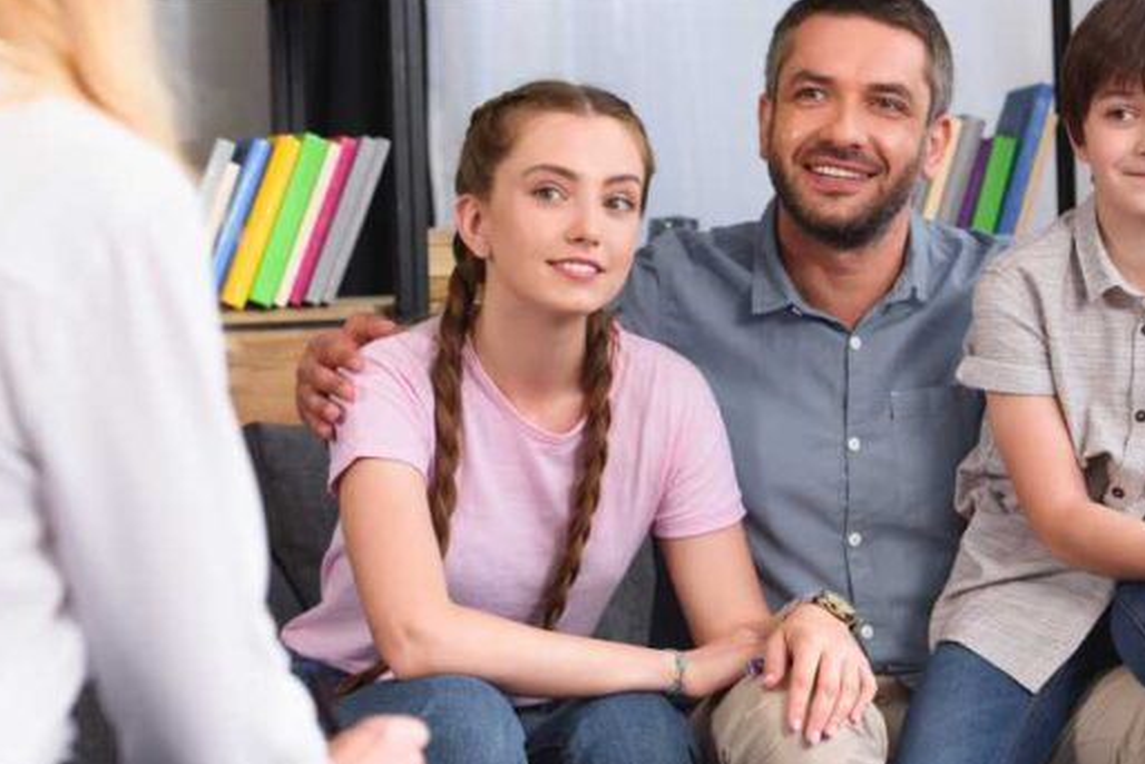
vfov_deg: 9.7
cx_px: 588
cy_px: 316
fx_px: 4517
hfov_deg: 14.4
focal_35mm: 142
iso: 125
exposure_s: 1/160
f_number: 5
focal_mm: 95
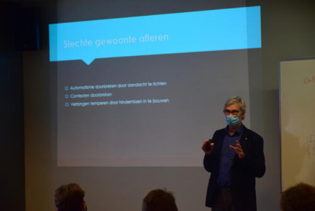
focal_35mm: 128
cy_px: 106
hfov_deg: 16.1
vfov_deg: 10.8
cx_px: 158
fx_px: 1116
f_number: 5.3
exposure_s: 1/125
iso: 1000
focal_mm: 85
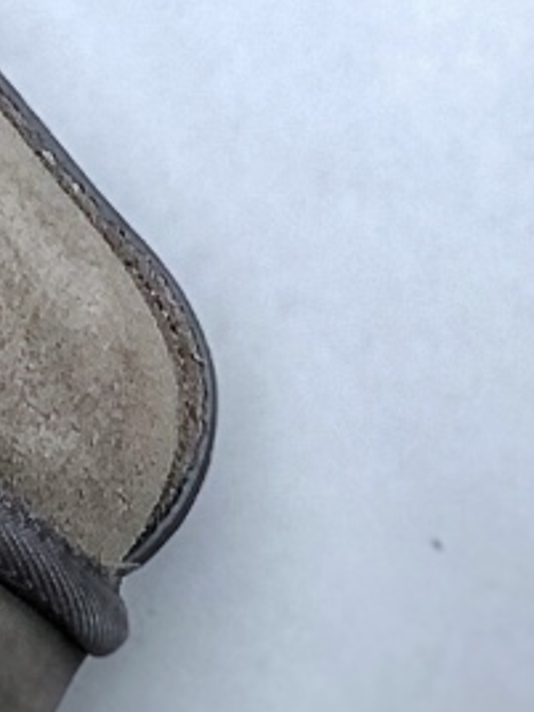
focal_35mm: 306
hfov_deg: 4.8
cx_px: -359
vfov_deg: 6.3
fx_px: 6294
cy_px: -731
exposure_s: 1/50
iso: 32
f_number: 2.8
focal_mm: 6.6
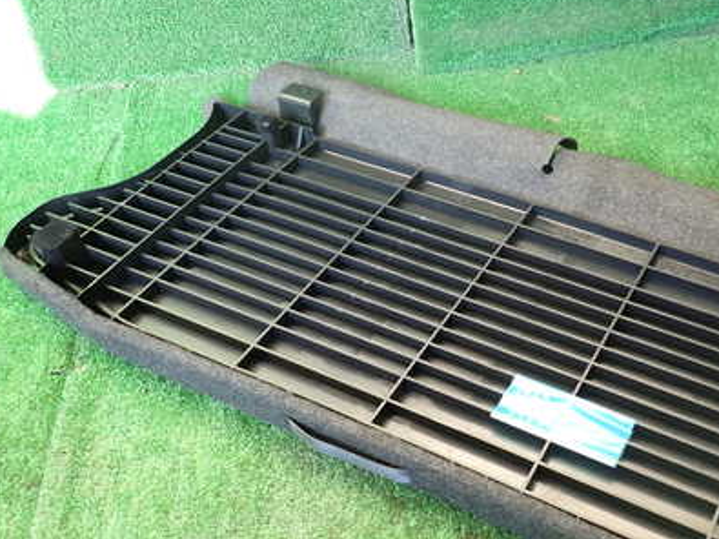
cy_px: 295
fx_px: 789
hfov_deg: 47.5
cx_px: 524
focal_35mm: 38
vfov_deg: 37.7
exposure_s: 1/50
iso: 200
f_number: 2
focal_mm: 4.5
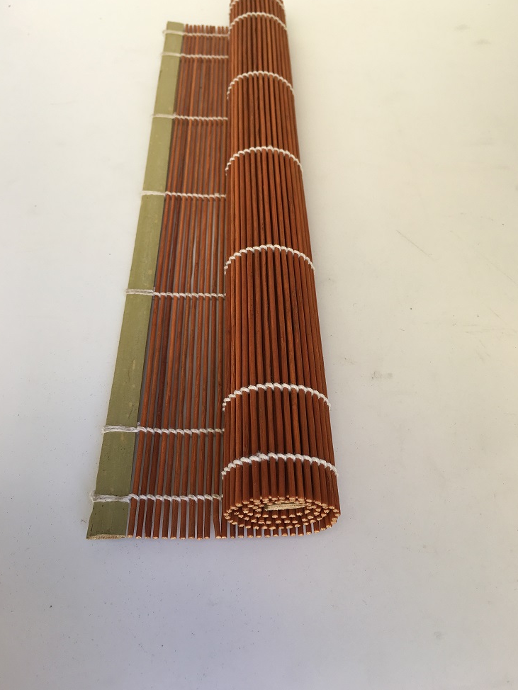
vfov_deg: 59.9
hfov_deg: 46.8
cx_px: 260
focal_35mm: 30
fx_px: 598
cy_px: 338
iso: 25
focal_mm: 4.15
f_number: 2.2
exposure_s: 1/212
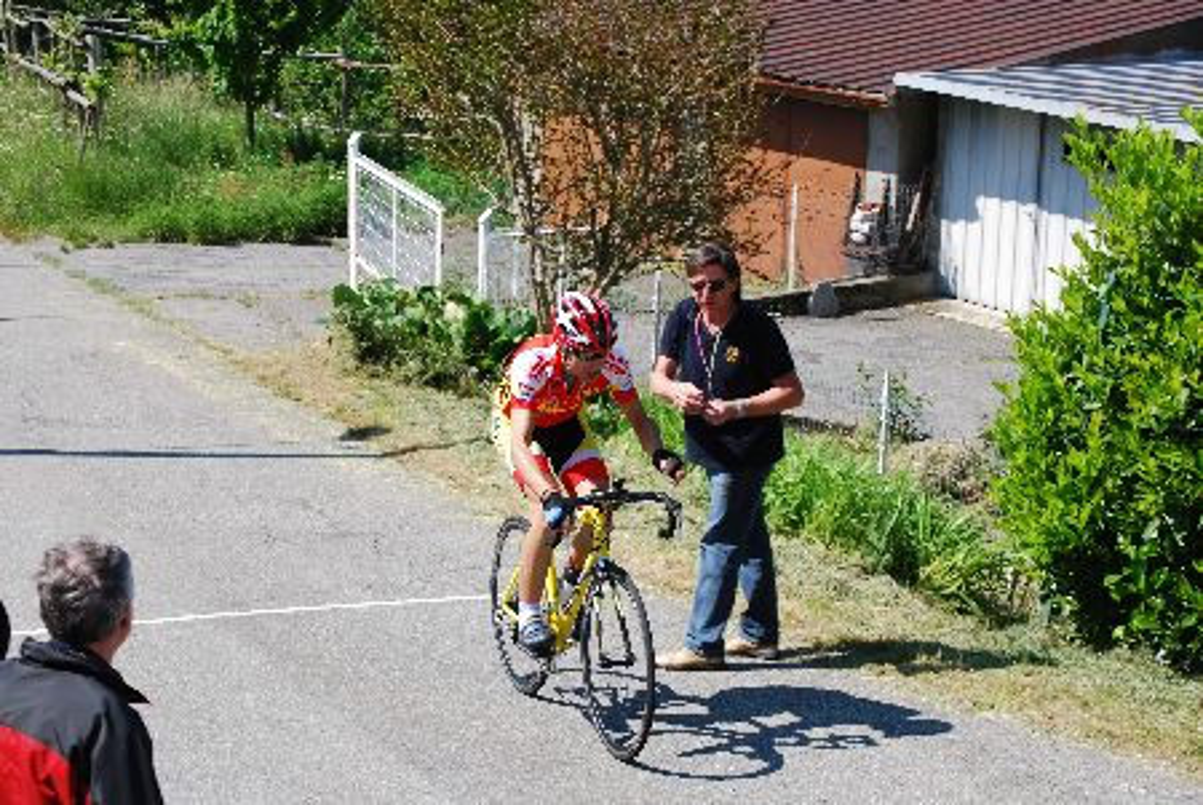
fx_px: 2759
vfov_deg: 16.6
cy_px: 402
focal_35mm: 82
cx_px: 602
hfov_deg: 24.6
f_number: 9
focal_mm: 55
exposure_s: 1/125
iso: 100
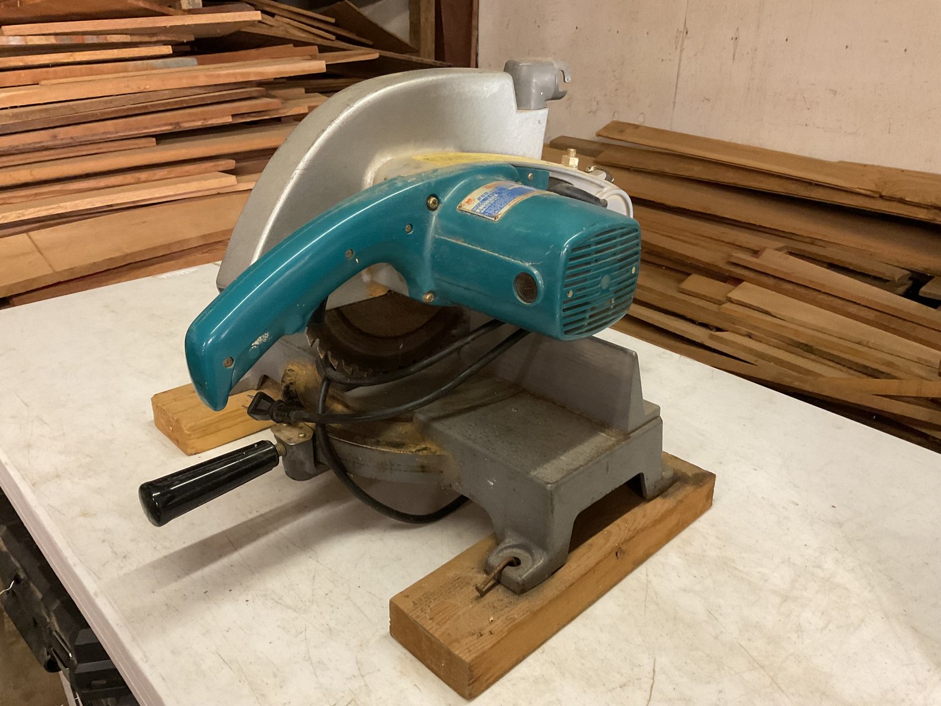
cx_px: 470
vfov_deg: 48.2
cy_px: 353
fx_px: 788
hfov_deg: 61.7
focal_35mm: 29
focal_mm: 3
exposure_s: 1/40
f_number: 1.8
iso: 320
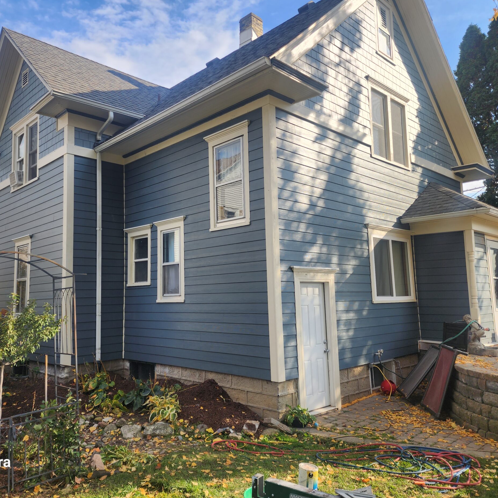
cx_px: 211
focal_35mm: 28
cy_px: 246
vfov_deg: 57.3
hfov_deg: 57.0
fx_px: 456
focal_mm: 6.4
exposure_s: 1/611
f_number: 1.8
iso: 12
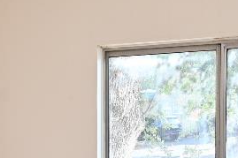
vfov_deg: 17.1
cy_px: 154
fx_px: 515
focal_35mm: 78
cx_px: 107
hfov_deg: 26.0
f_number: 7.1
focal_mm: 14
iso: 800
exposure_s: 1/200
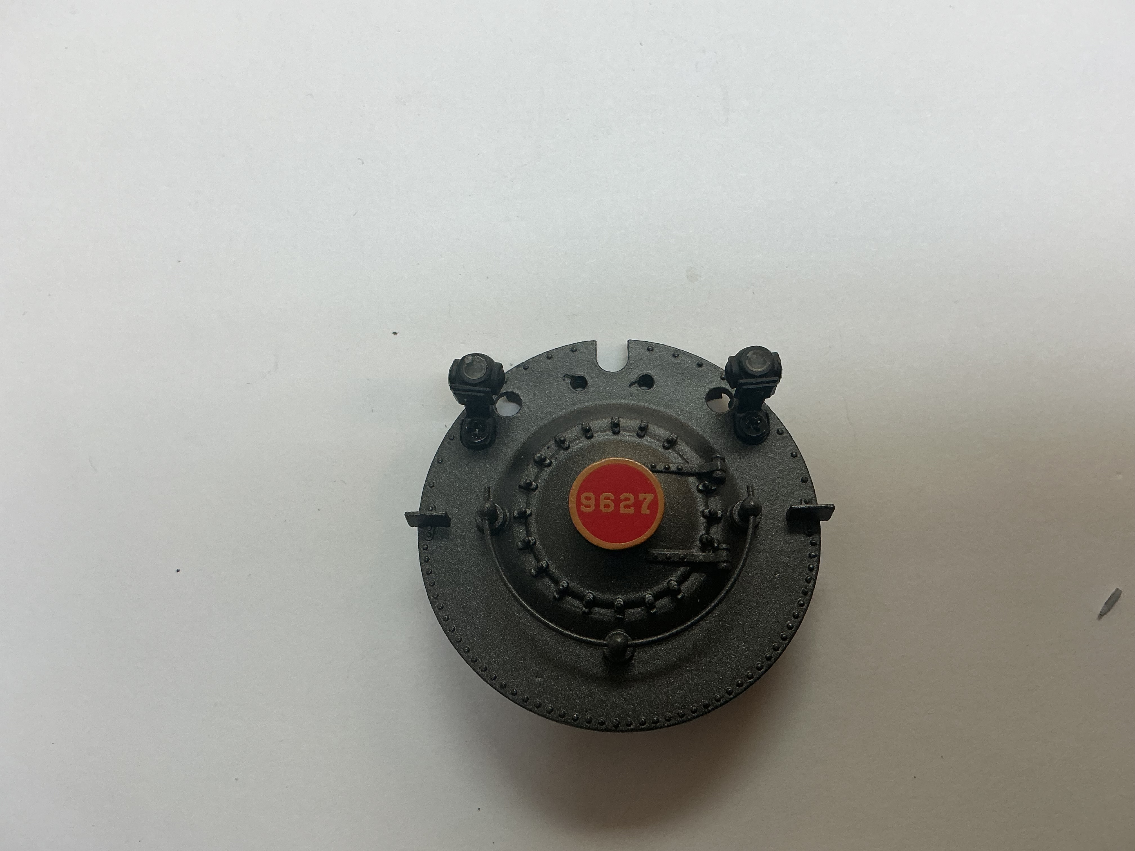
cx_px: 568
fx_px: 951
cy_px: 426
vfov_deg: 48.2
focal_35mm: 29
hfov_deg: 61.7
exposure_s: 1/120
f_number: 1.8
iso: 40
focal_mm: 3
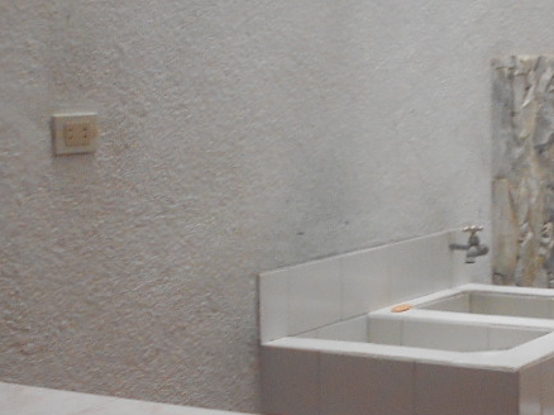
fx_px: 1520
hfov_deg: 20.5
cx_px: 428
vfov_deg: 15.5
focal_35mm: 95
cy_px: 242
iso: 140
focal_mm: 4.6
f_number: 3.2
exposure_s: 1/30
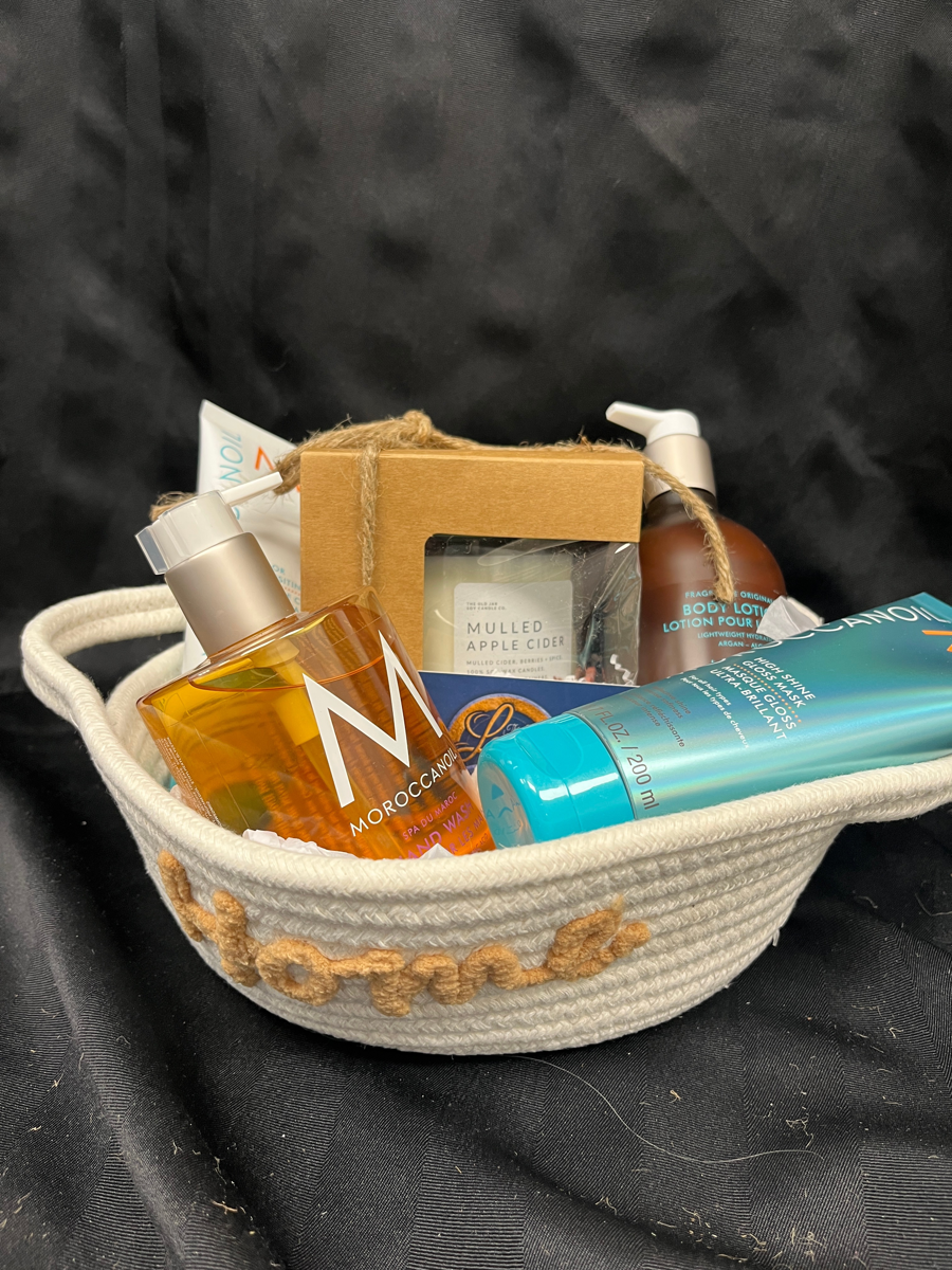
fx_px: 953
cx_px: 476
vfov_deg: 67.3
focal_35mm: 26
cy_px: 635
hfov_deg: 53.1
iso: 125
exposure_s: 1/60
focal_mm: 5.1
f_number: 1.6
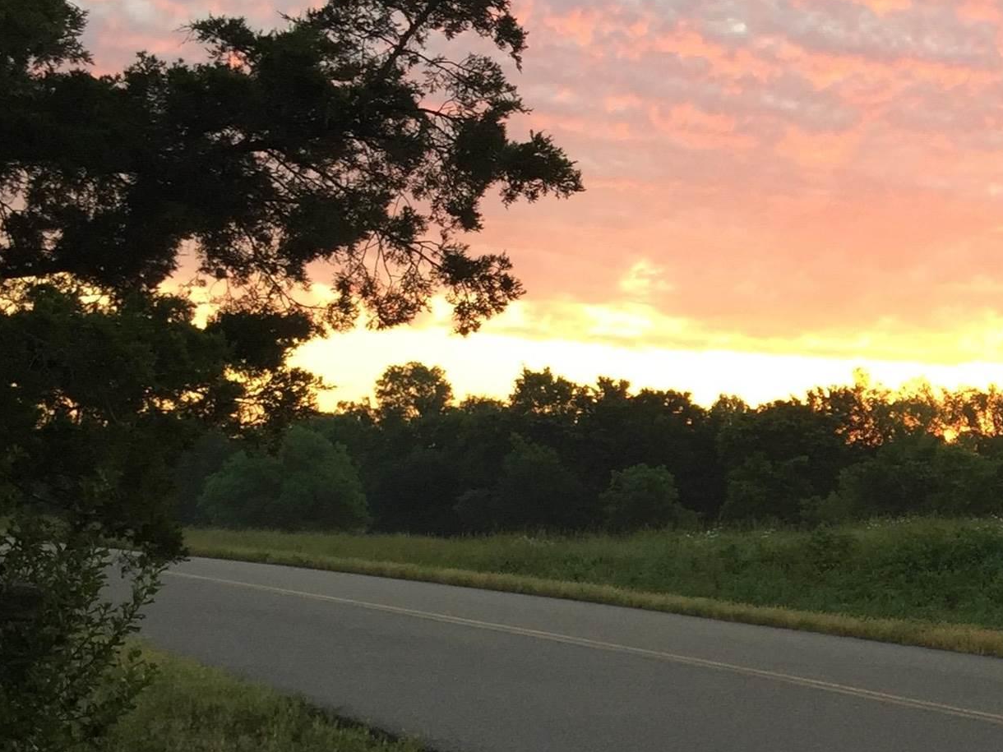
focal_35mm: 73
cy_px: 452
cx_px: 1247
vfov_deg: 20.1
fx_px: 2115
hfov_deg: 23.9
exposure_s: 1/40
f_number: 2.2
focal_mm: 4.15
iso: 32
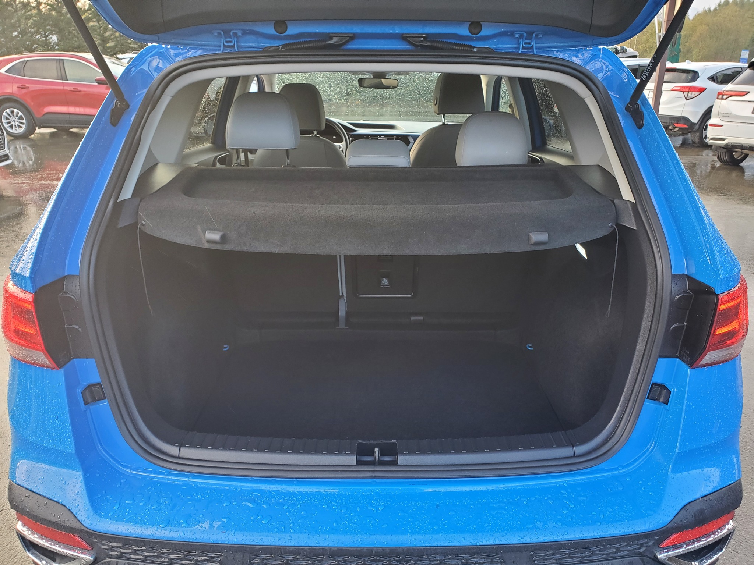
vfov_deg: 53.1
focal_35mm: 26
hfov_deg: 67.3
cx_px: 377
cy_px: 282
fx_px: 566
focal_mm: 4.3
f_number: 2.4
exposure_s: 1/100
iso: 125
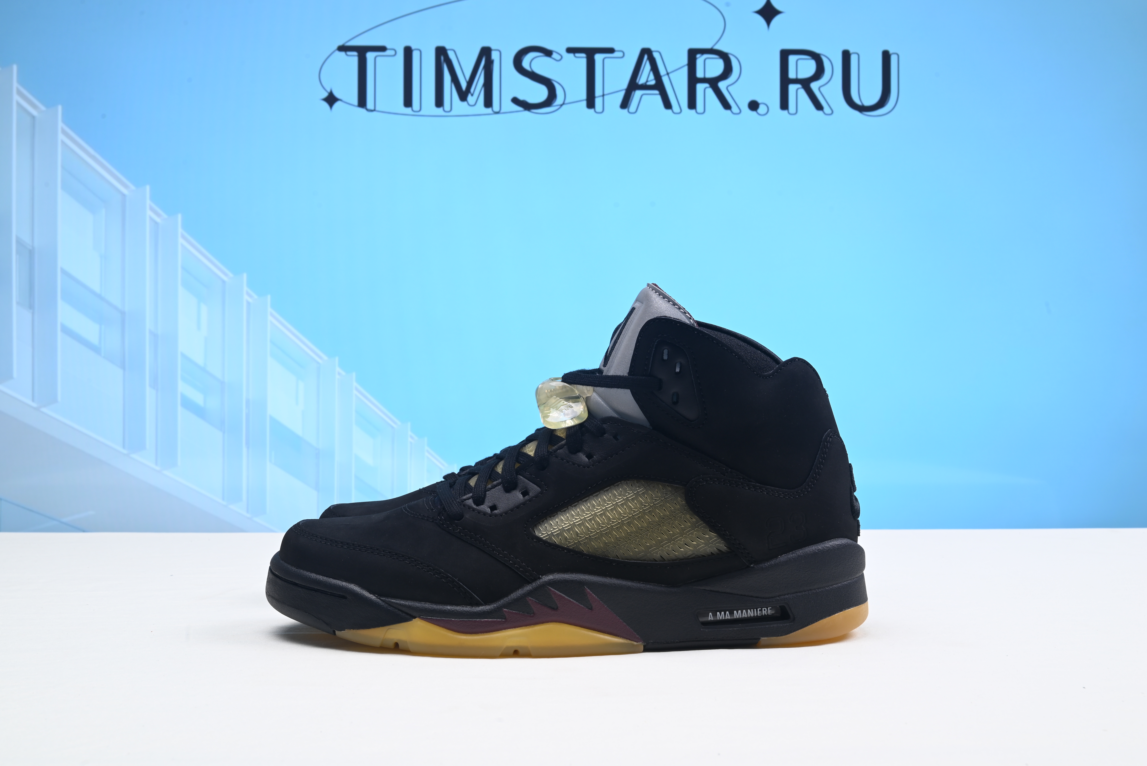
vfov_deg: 35.1
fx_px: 1211
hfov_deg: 50.7
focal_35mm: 38
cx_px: 574
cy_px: 383
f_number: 16
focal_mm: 38
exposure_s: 1/2
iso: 100
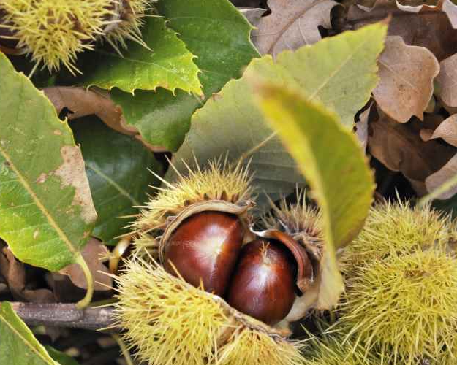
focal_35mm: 126
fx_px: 1704
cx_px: 224
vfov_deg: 12.2
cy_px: 189
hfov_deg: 15.3
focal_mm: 70
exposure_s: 1/100
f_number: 6.3
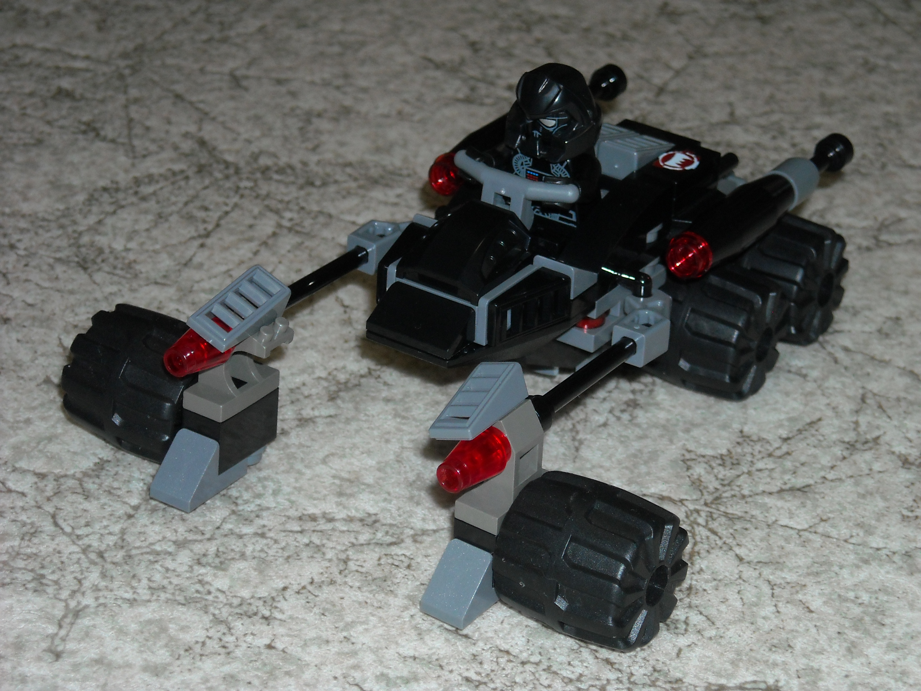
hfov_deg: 18.7
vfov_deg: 14.1
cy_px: 346
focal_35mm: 105
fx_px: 2794
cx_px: 460
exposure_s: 1/125
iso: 200
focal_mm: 17.1
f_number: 4.7
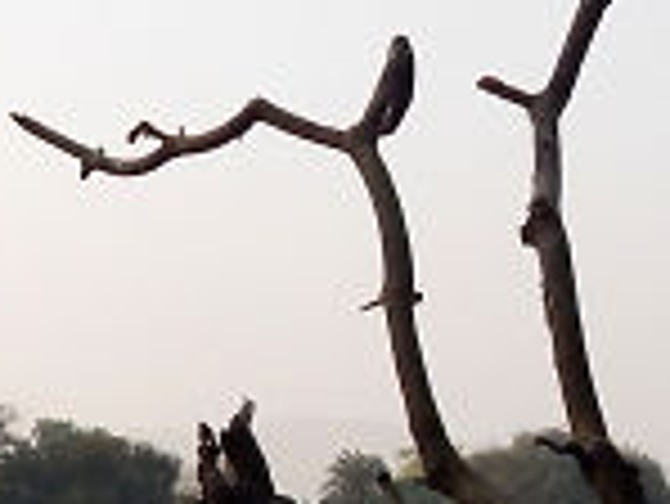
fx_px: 2634
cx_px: 112
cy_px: 684
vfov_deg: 10.6
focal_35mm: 136
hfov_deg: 14.4
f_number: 3
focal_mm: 4
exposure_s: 1/800
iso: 125
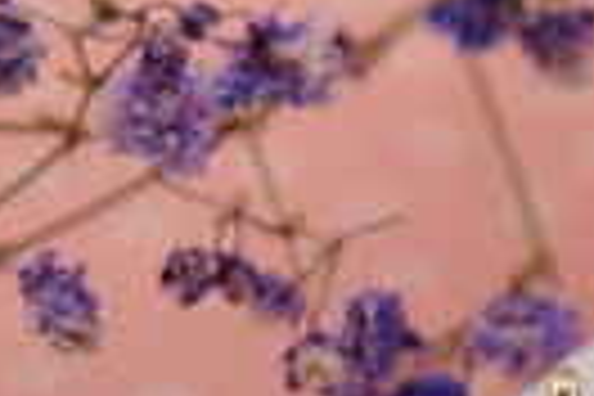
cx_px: 886
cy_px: 520
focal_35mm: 205
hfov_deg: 9.7
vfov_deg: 6.6
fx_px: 3382
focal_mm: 40
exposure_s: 1/100
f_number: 8
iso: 100
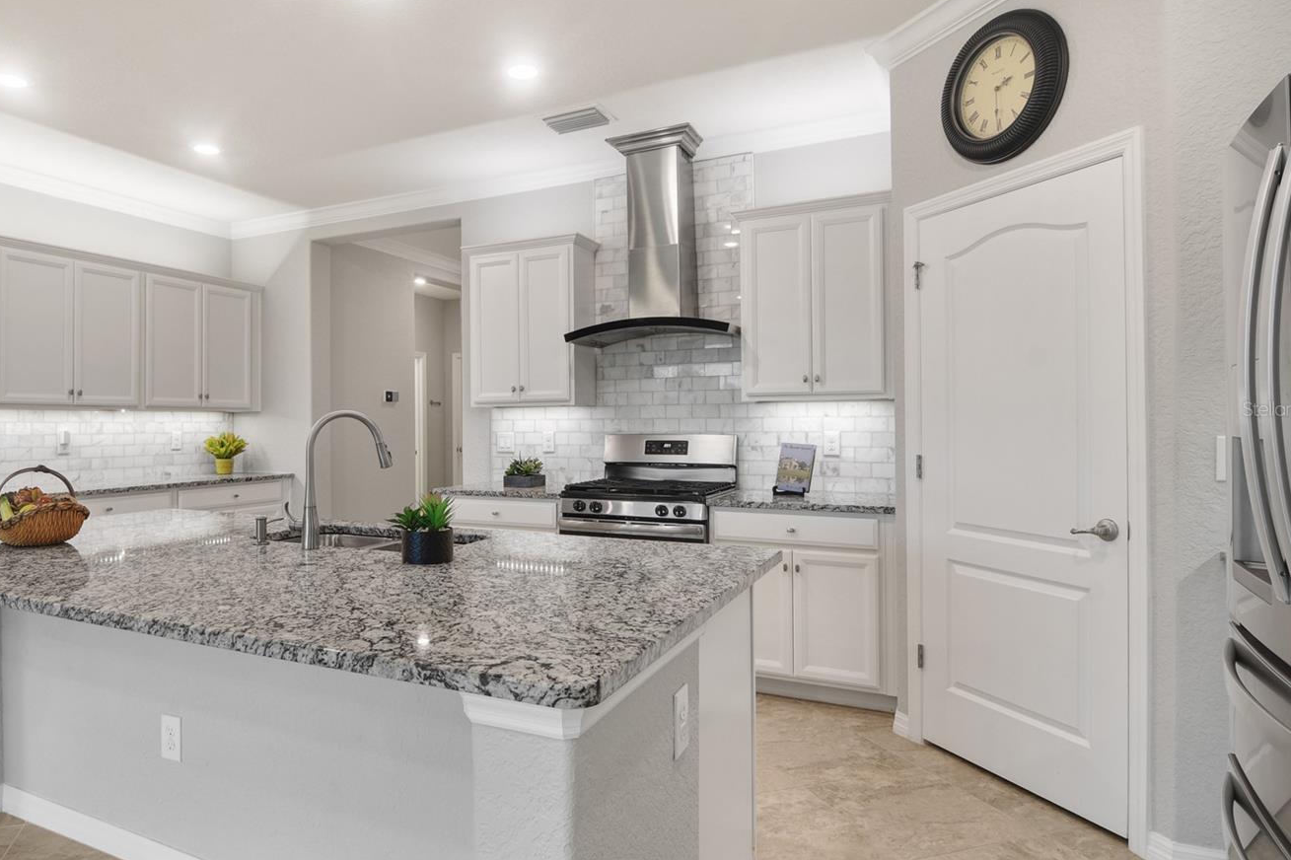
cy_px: 408
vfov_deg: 57.2
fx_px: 789
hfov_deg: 78.0
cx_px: 541
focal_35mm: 22
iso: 125
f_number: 9
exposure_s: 1/2.5
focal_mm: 12
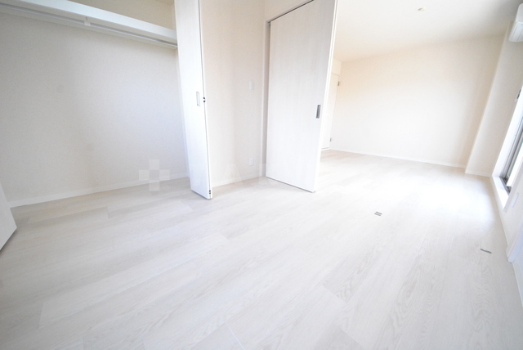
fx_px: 174
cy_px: 175
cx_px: 262
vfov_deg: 90.1
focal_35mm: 12
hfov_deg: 112.6
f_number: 5.6
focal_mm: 8
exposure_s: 1/125
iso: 1600
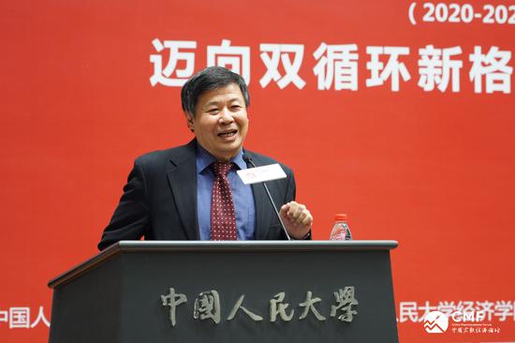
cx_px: 258
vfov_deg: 10.1
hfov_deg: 15.1
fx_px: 1944
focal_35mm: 136
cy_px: 172
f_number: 4
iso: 2500
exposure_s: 1/80
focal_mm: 91
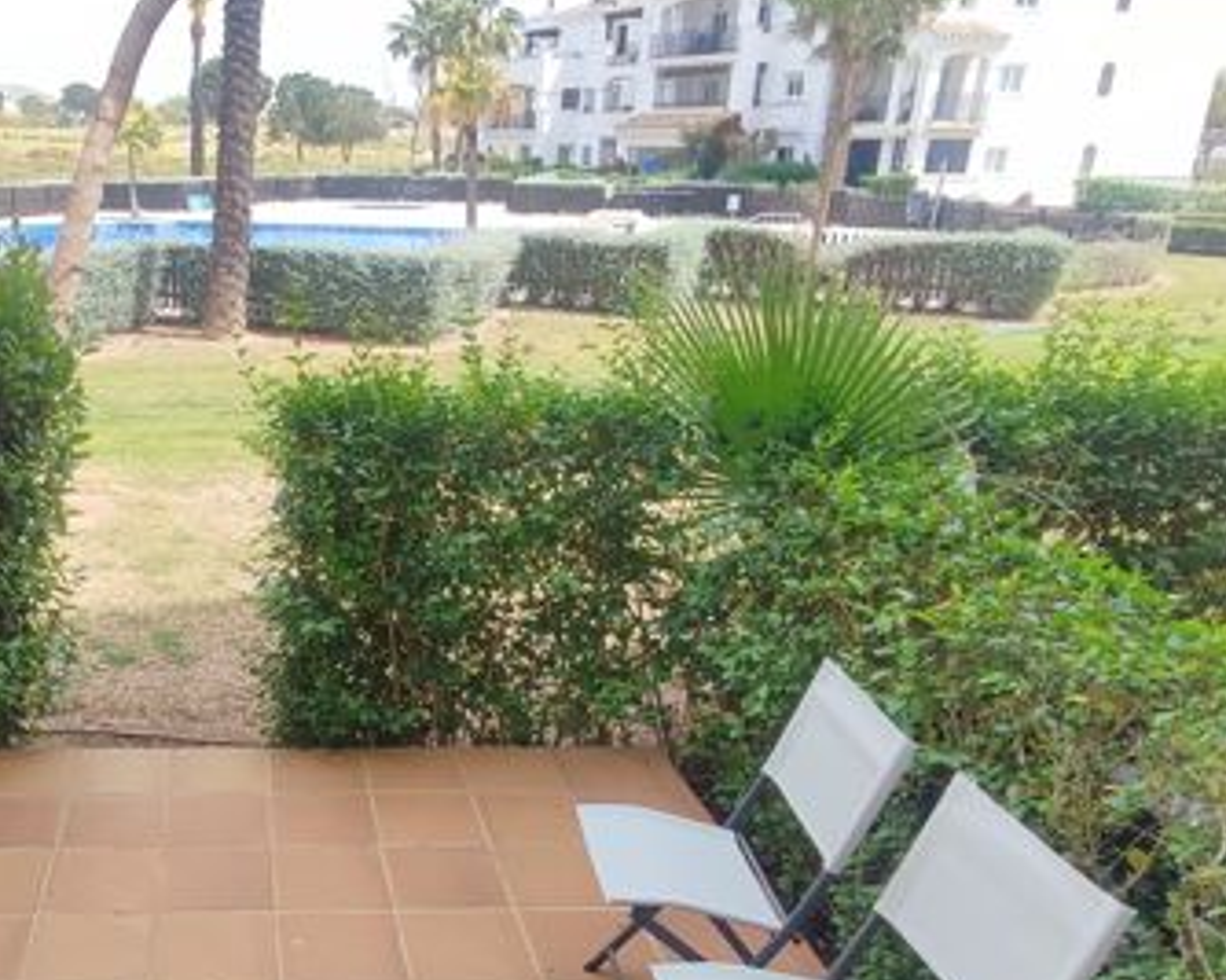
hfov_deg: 50.7
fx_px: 1197
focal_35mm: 33
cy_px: 593
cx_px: 233
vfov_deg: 44.3
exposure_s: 1/603
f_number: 2.2
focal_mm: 1.65
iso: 50
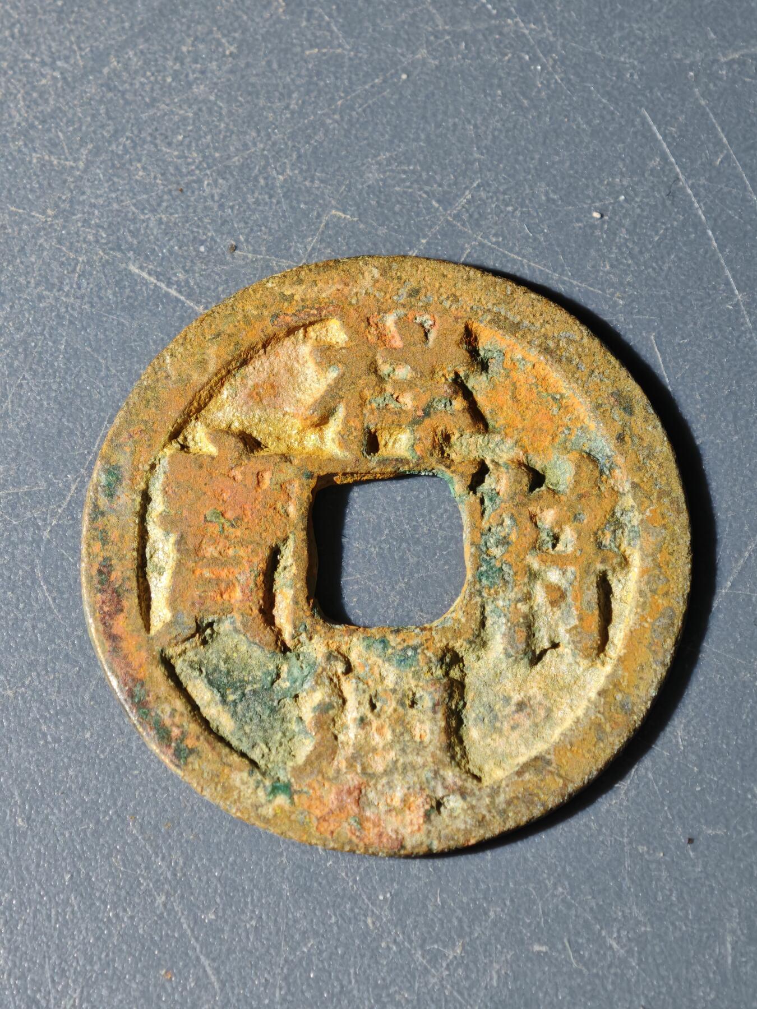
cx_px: 378
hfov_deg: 13.6
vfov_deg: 18.0
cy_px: 504
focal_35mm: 109
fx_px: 3178
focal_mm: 9
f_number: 2
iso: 400
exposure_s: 1/102
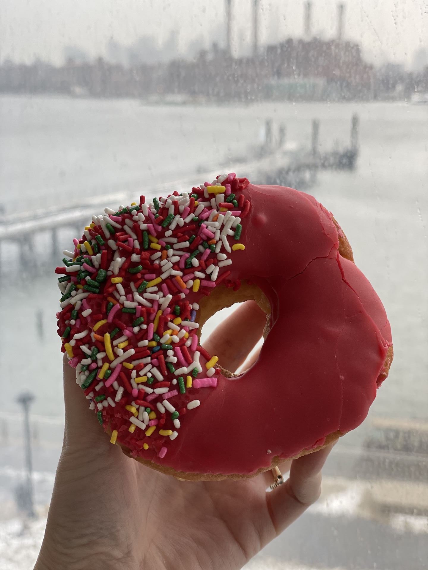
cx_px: 214
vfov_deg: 36.8
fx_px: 857
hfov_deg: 28.0
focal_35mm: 52
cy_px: 285
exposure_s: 1/120
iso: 40
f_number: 2
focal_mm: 6
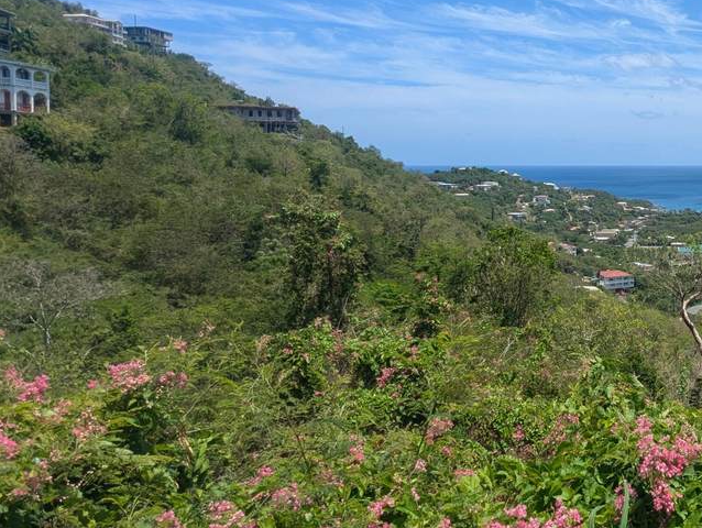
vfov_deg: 43.6
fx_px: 650
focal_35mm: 32
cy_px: 177
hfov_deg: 48.2
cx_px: 682
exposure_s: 1/2020
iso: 52
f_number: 2.2
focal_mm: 2.35
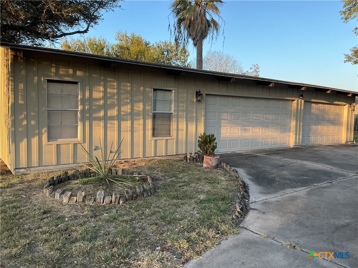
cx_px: 179
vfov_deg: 48.2
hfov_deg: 61.7
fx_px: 300
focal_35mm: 29
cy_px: 134
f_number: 1.8
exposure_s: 1/199
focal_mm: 3
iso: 20
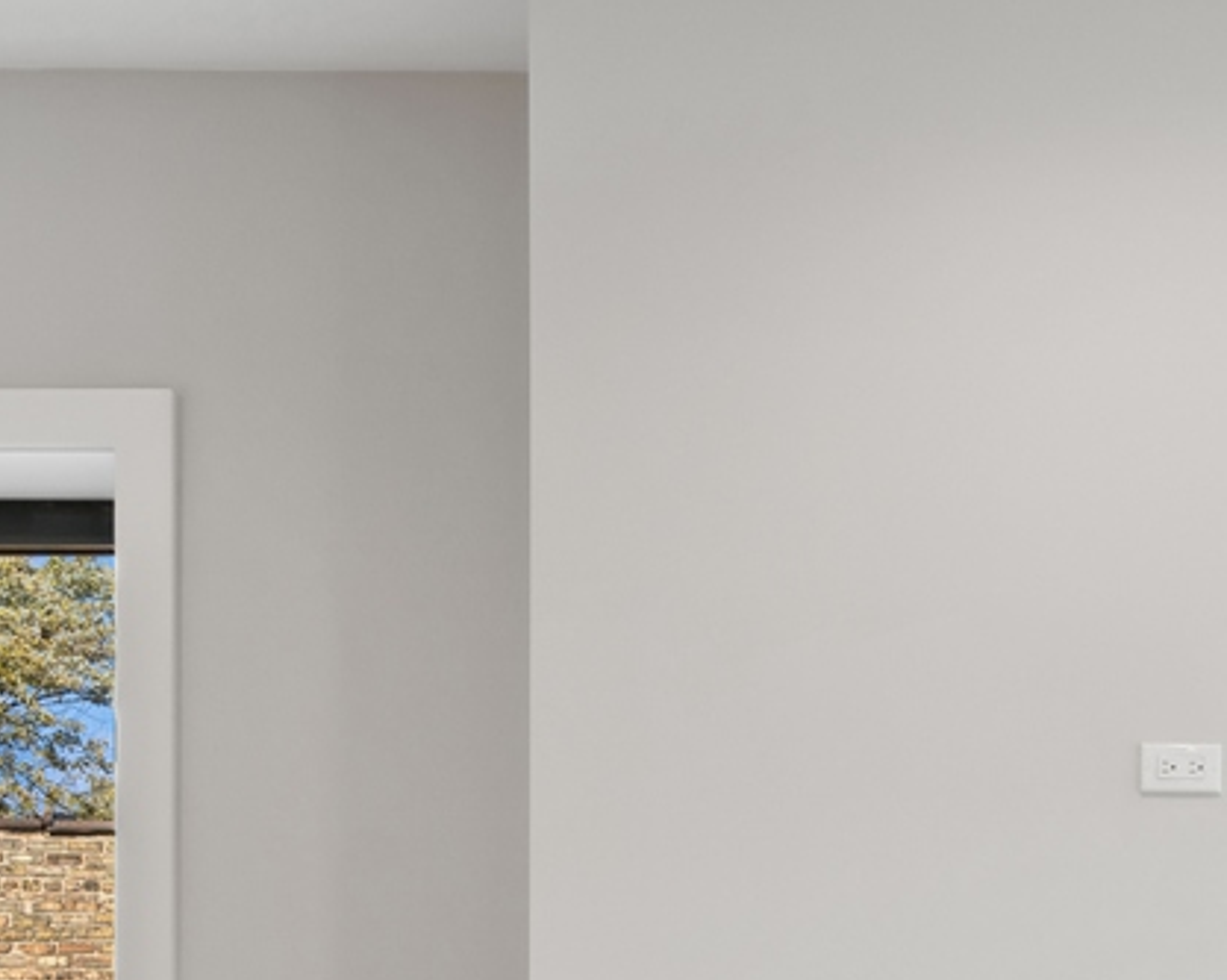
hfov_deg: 28.7
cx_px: 1215
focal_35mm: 62
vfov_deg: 22.0
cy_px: 1292
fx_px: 2250
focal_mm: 17
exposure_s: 1/20
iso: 320
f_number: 8
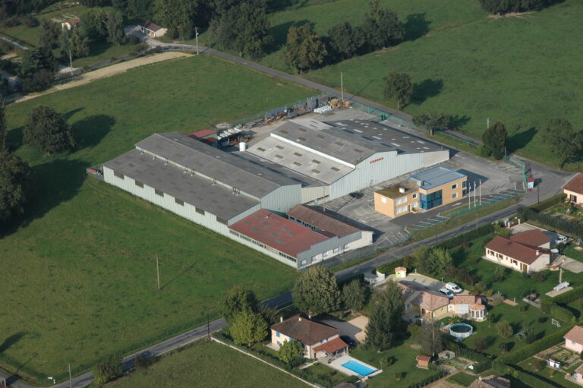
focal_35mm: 117
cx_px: 292
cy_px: 194
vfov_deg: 11.7
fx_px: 1893
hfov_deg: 17.5
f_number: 11
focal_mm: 78
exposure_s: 1/500
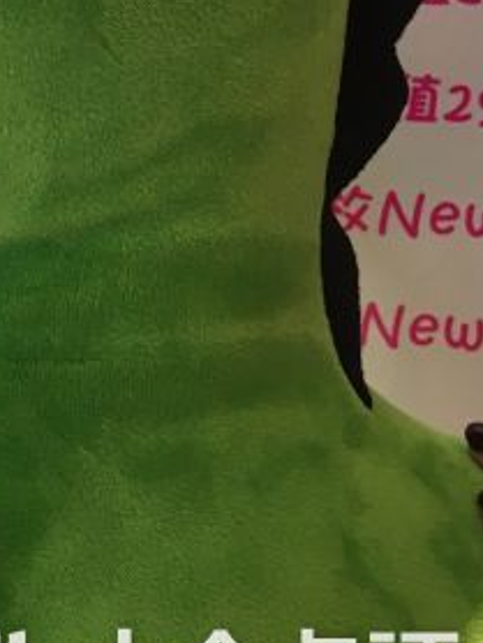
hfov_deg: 19.1
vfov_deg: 25.2
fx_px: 1356
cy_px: -14
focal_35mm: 73
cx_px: -87
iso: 40
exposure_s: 1/33
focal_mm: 4.15
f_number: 2.2
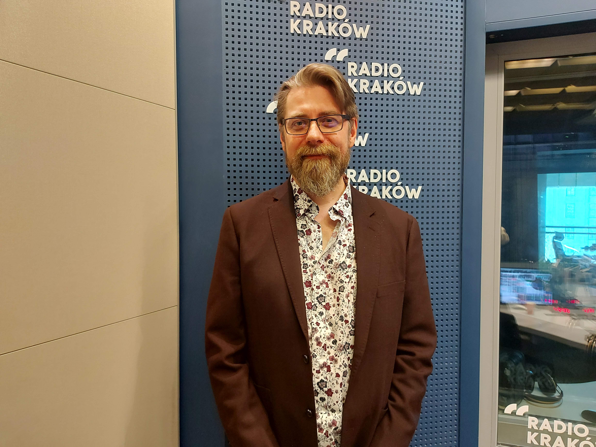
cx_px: 298
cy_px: 224
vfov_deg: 56.8
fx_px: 413
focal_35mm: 24
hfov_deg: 71.6
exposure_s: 1/33
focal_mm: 5.23
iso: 320
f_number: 1.8
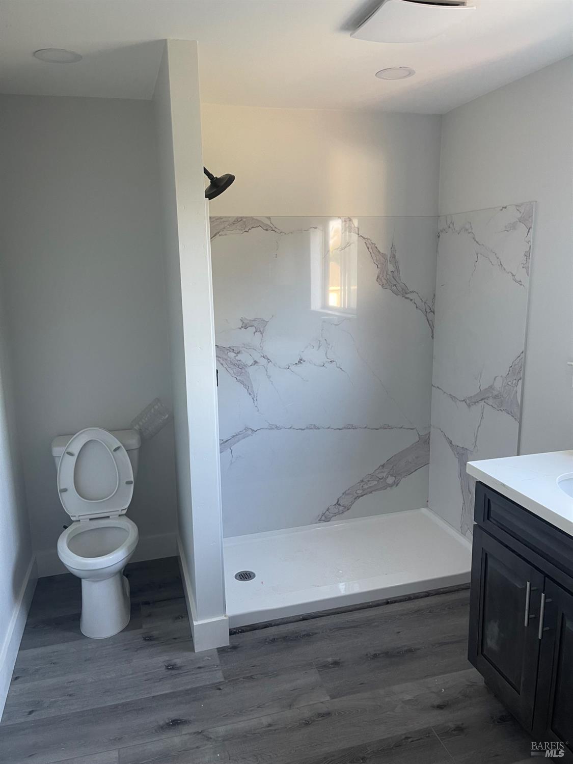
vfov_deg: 69.4
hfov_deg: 54.9
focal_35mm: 25
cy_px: 382
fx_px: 552
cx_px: 286
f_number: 1.6
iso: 125
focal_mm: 5.1
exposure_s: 1/66
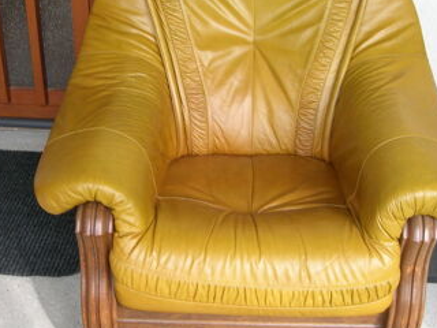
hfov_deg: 37.5
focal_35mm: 51
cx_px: 203
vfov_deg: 28.5
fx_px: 644
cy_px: 144
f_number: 4.9
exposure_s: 1/18.4
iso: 50
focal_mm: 5.7
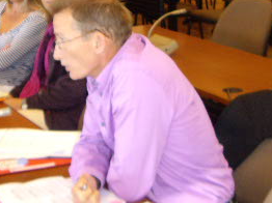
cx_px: 88
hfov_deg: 21.0
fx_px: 730
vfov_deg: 15.7
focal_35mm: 93
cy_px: 29
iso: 200
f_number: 2.7
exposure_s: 1/40
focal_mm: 6.2
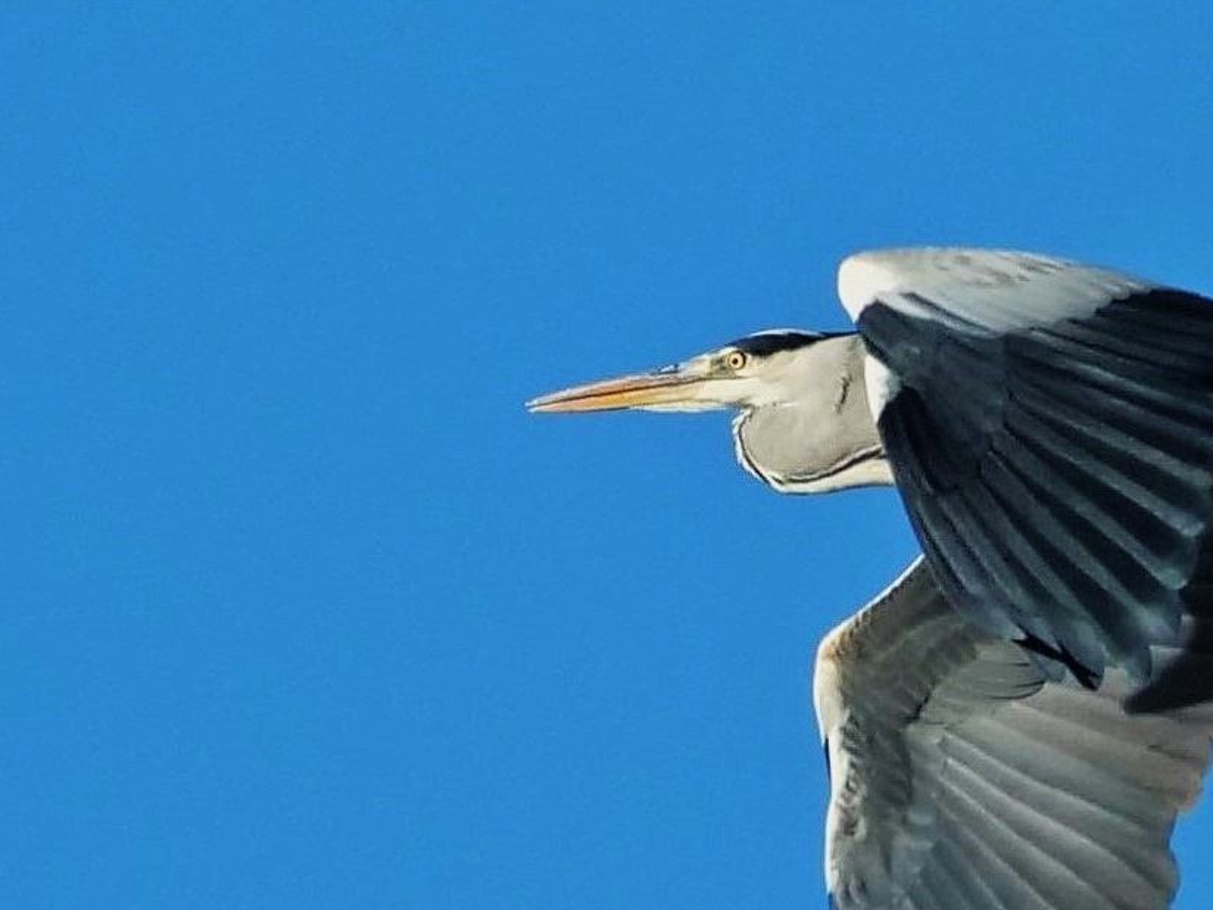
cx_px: 792
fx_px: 42330
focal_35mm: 1208
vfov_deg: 1.2
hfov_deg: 1.6
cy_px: 653
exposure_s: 1/640
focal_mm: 400
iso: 200
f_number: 8
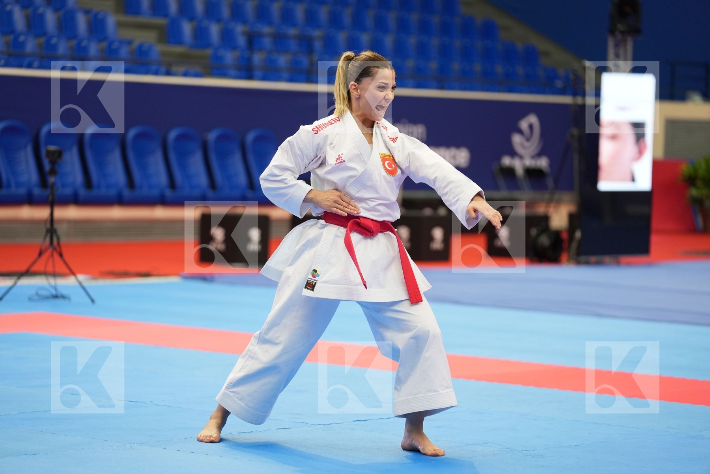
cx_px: 355
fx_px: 2485
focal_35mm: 126
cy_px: 237
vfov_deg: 10.9
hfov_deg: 16.3
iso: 1000
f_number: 2.8
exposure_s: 1/500
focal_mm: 126
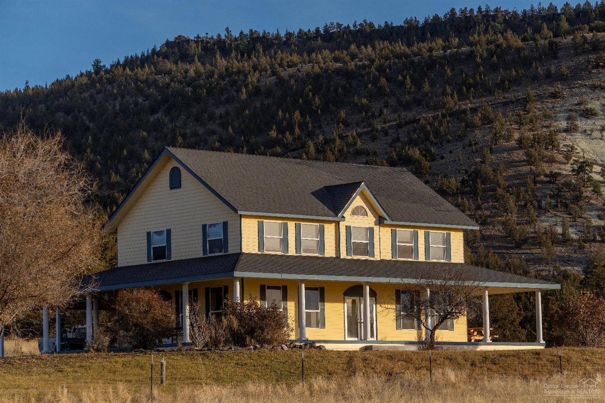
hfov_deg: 17.3
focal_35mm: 118
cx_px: 302
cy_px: 202
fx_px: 1991
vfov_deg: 11.6
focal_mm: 79
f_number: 7.1
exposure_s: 1/500
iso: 160
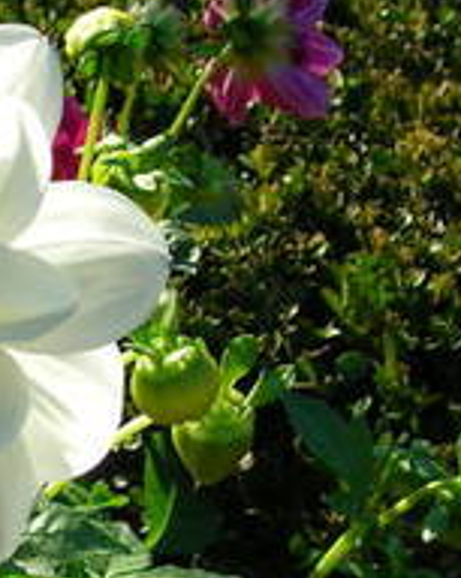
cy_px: 437
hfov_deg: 12.9
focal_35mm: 116
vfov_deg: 16.5
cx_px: -121
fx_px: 1983
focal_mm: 6.3
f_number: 3.2
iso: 50
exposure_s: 1/252
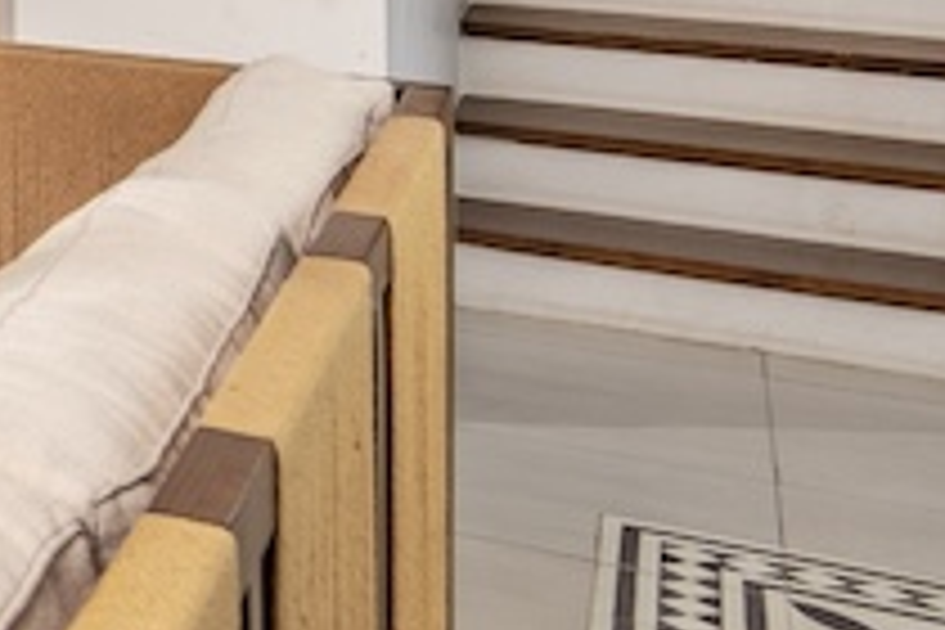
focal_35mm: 78
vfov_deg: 16.1
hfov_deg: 17.6
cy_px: -304
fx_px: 2047
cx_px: -981
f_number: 6.3
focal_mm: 14
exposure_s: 1/40
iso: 80
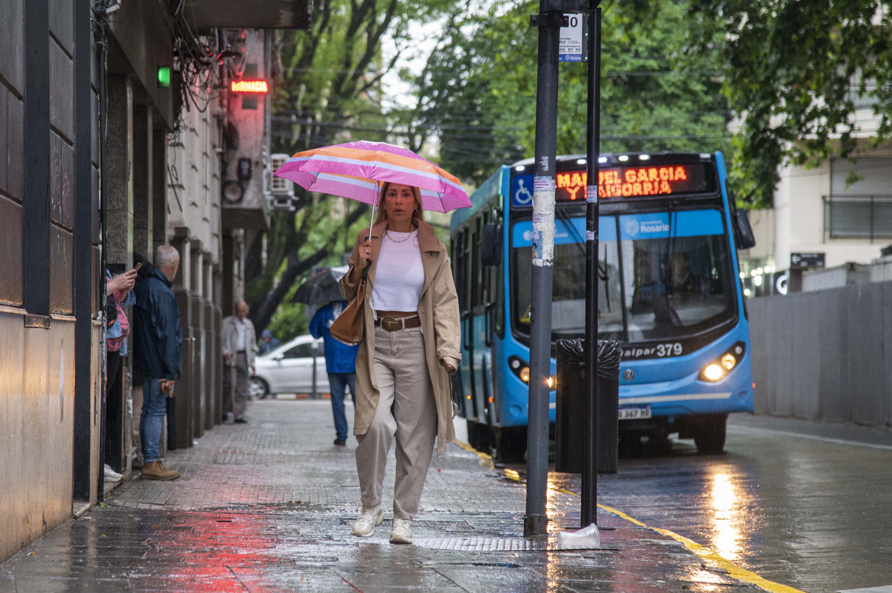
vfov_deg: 11.4
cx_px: 446
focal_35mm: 120
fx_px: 2971
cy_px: 296
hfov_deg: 17.1
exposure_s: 1/125
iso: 1600
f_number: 4.5
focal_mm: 120
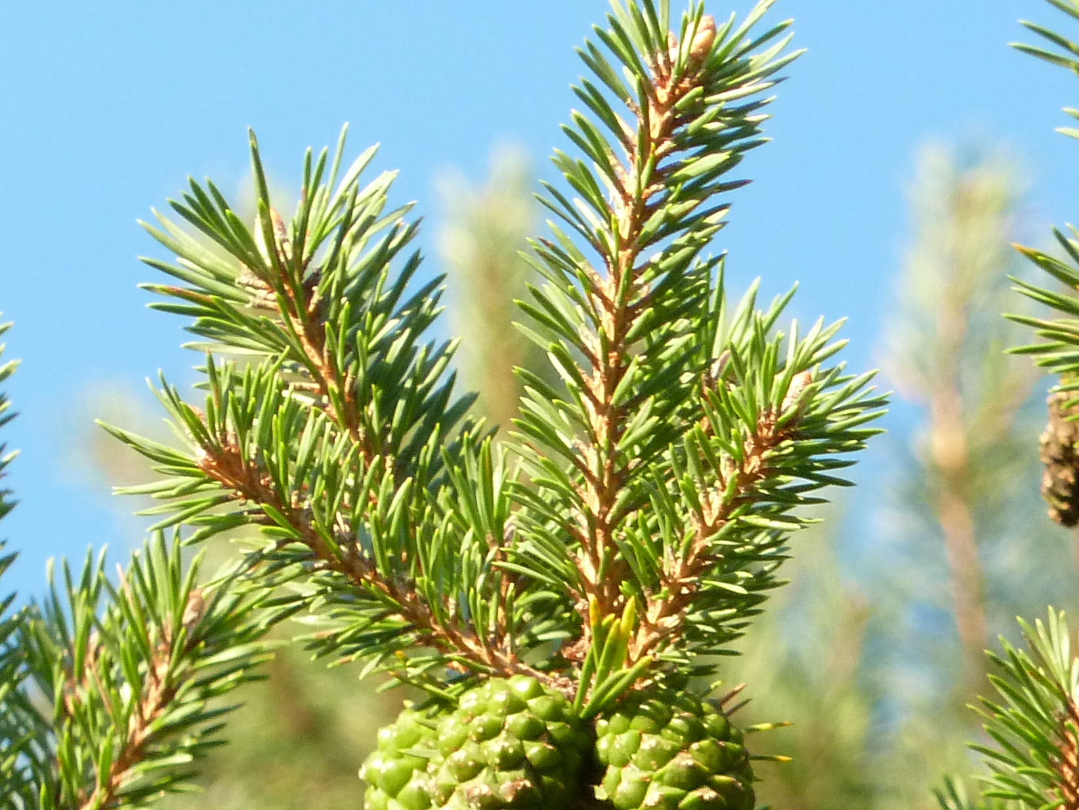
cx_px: 693
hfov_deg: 2.7
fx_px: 22755
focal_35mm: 730
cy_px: 826
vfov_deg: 2.0
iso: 250
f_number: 4.9
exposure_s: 1/125
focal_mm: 49.2
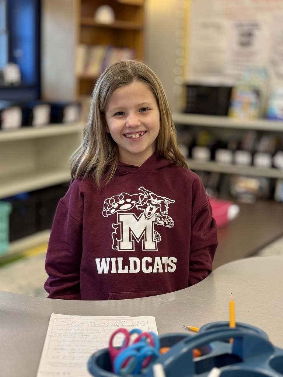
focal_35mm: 48
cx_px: 142
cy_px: 188
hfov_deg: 30.3
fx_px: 523
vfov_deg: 39.7
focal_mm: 6.76
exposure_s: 1/60
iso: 80
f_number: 1.78
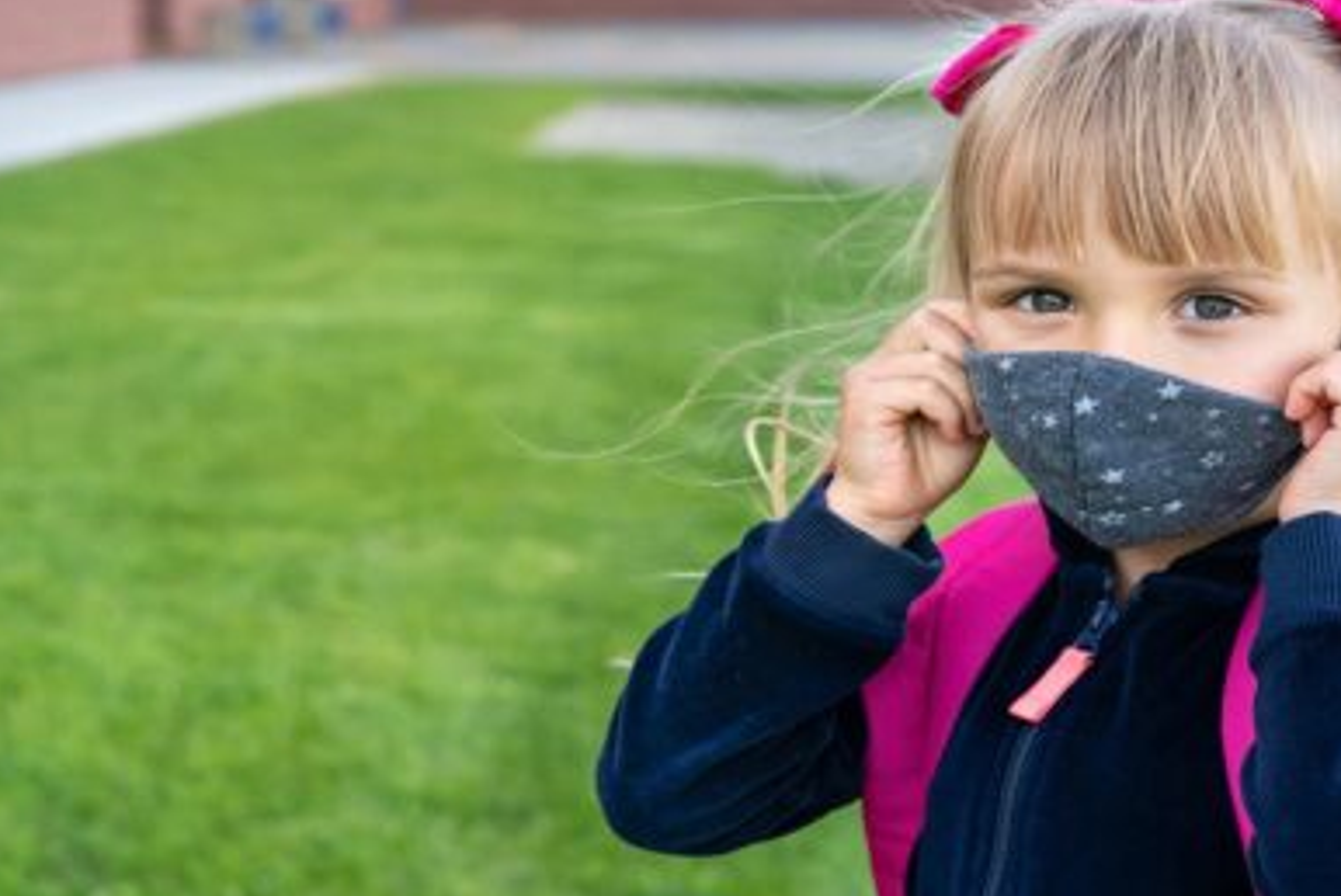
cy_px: 552
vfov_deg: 20.6
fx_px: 2460
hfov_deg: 30.5
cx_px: 737
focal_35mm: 66
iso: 320
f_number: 4
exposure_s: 1/250
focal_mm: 50
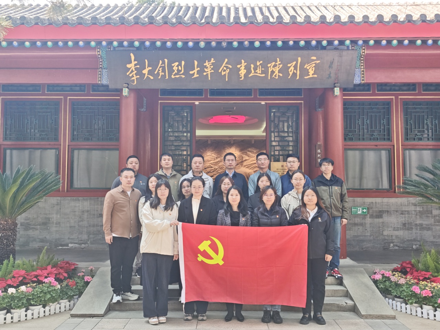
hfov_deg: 54.0
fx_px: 432
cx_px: 220
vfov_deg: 41.8
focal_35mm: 34
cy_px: 165
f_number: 1.62
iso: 50
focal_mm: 6.55
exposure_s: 1/334
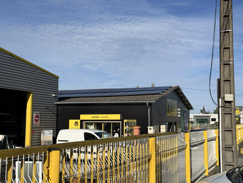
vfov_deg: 30.3
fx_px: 337
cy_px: 92
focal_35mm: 48
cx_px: 122
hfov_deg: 39.7
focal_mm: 6.76
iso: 64
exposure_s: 1/8772
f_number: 1.78
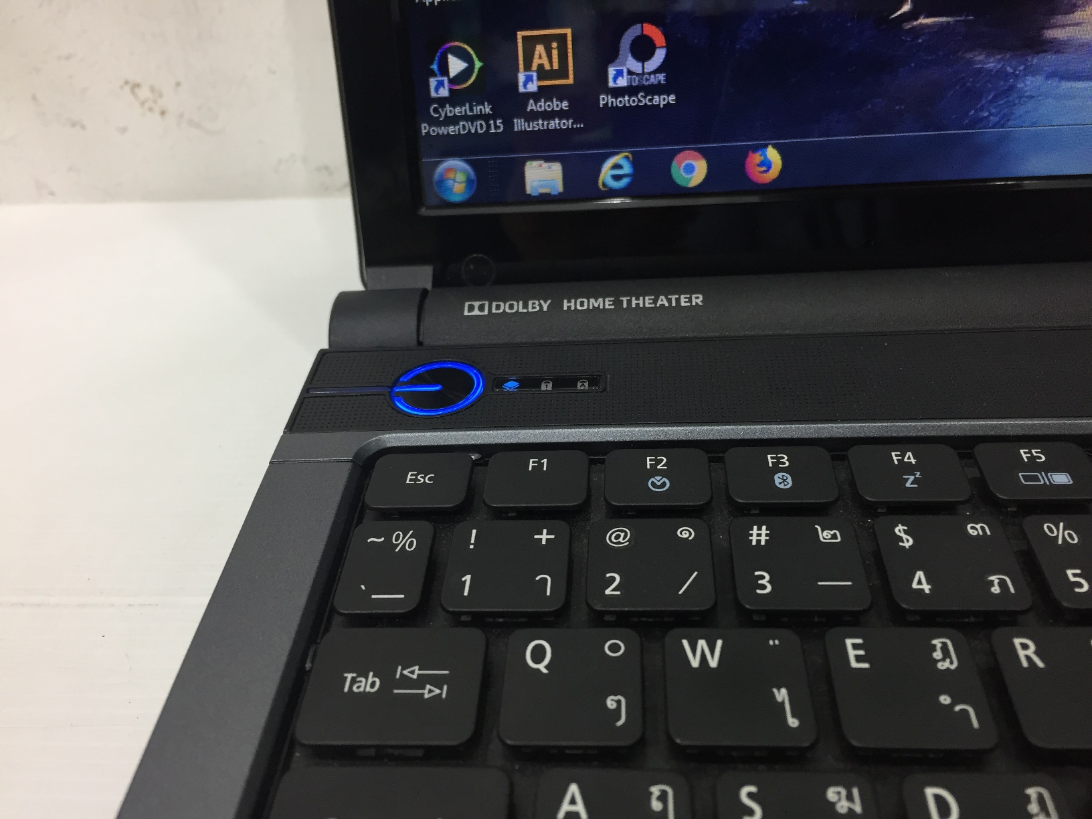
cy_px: 410
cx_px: 546
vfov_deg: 48.2
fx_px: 915
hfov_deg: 61.7
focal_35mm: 29
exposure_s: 1/33
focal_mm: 4.15
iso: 100
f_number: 2.2
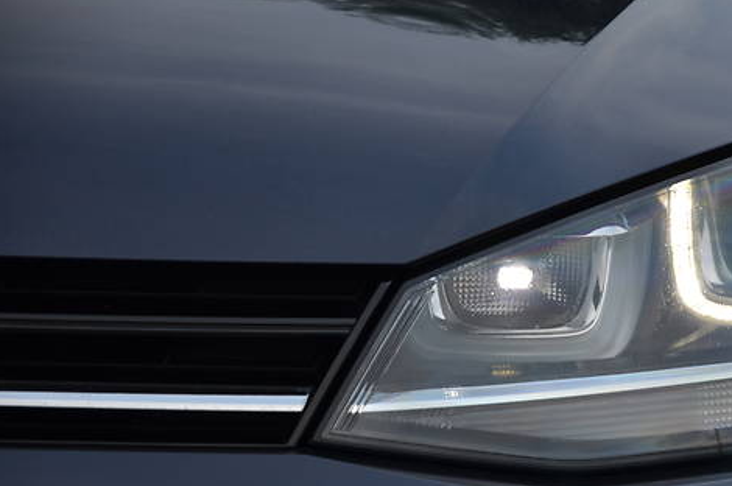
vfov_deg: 5.1
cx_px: 615
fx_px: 5439
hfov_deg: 7.7
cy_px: 332
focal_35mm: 268
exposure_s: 1/60
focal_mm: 105
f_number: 5.6
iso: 400
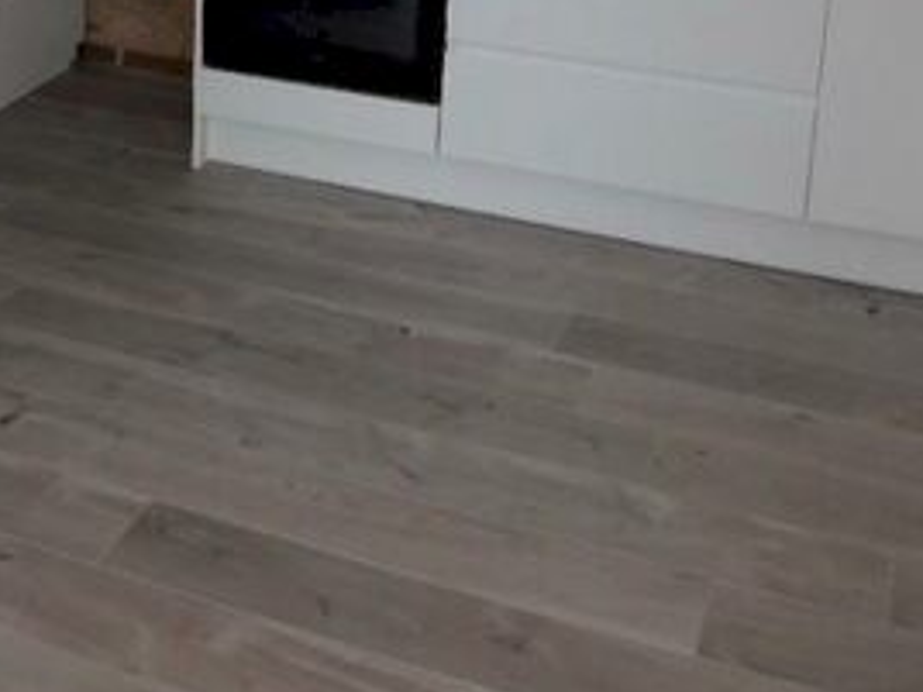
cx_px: 200
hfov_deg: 31.4
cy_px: -133
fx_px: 1600
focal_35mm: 60
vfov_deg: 22.5
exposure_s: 1/400
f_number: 3
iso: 125
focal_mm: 4
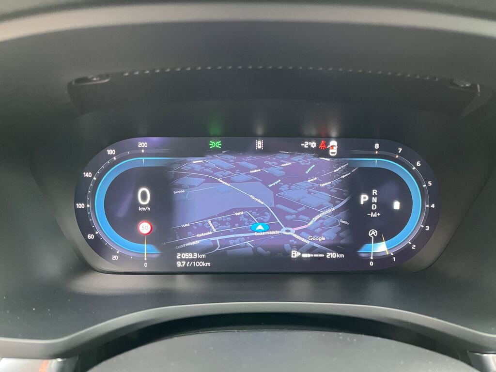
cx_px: 248
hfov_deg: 67.3
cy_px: 186
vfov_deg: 53.1
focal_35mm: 26
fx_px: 373
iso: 500
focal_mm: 5.1
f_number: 1.6
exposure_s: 1/60
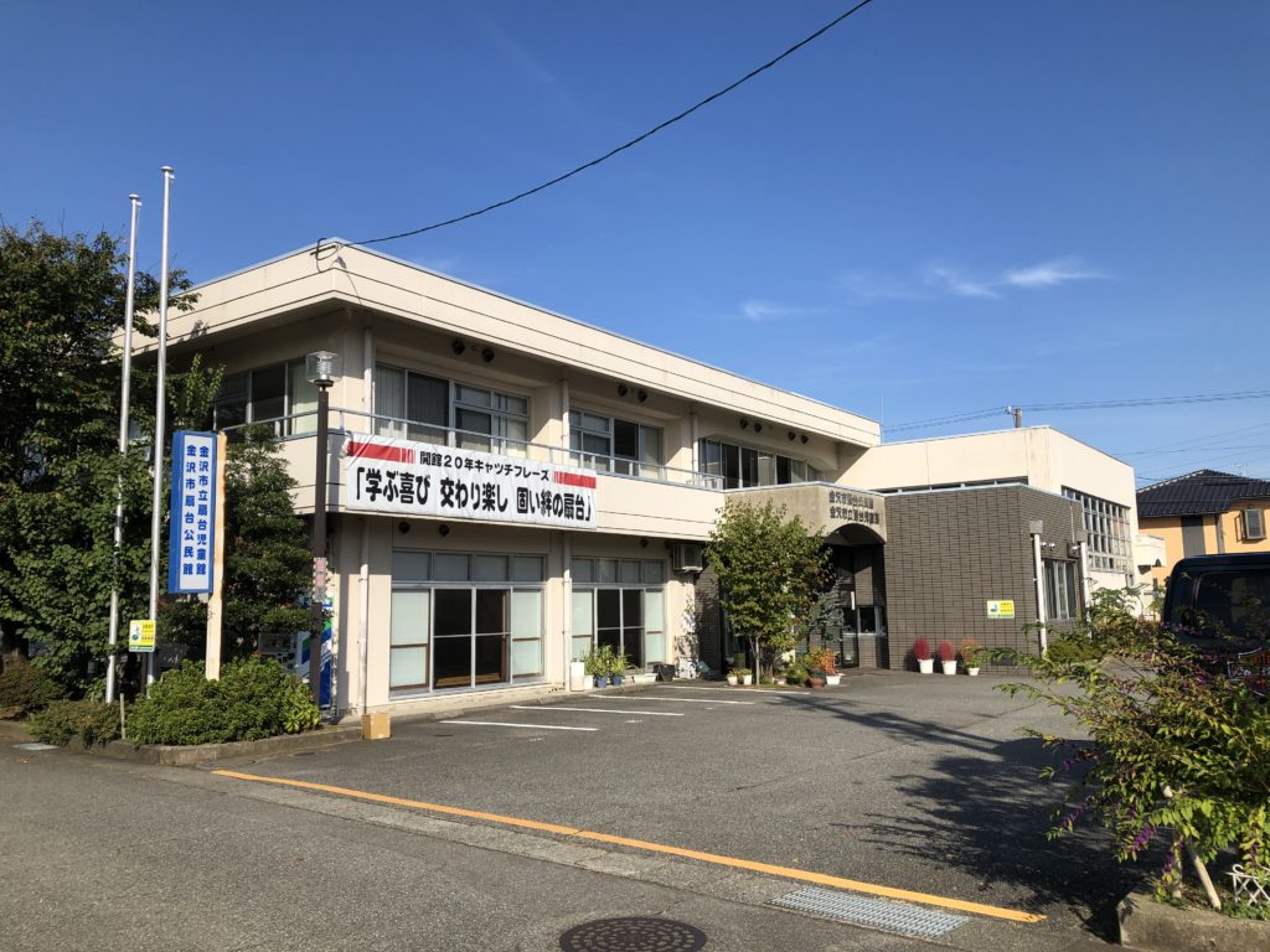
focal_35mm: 28
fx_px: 1027
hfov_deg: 63.4
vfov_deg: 49.7
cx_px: 635
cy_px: 476
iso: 20
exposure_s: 1/2433
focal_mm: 3.99
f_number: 1.8
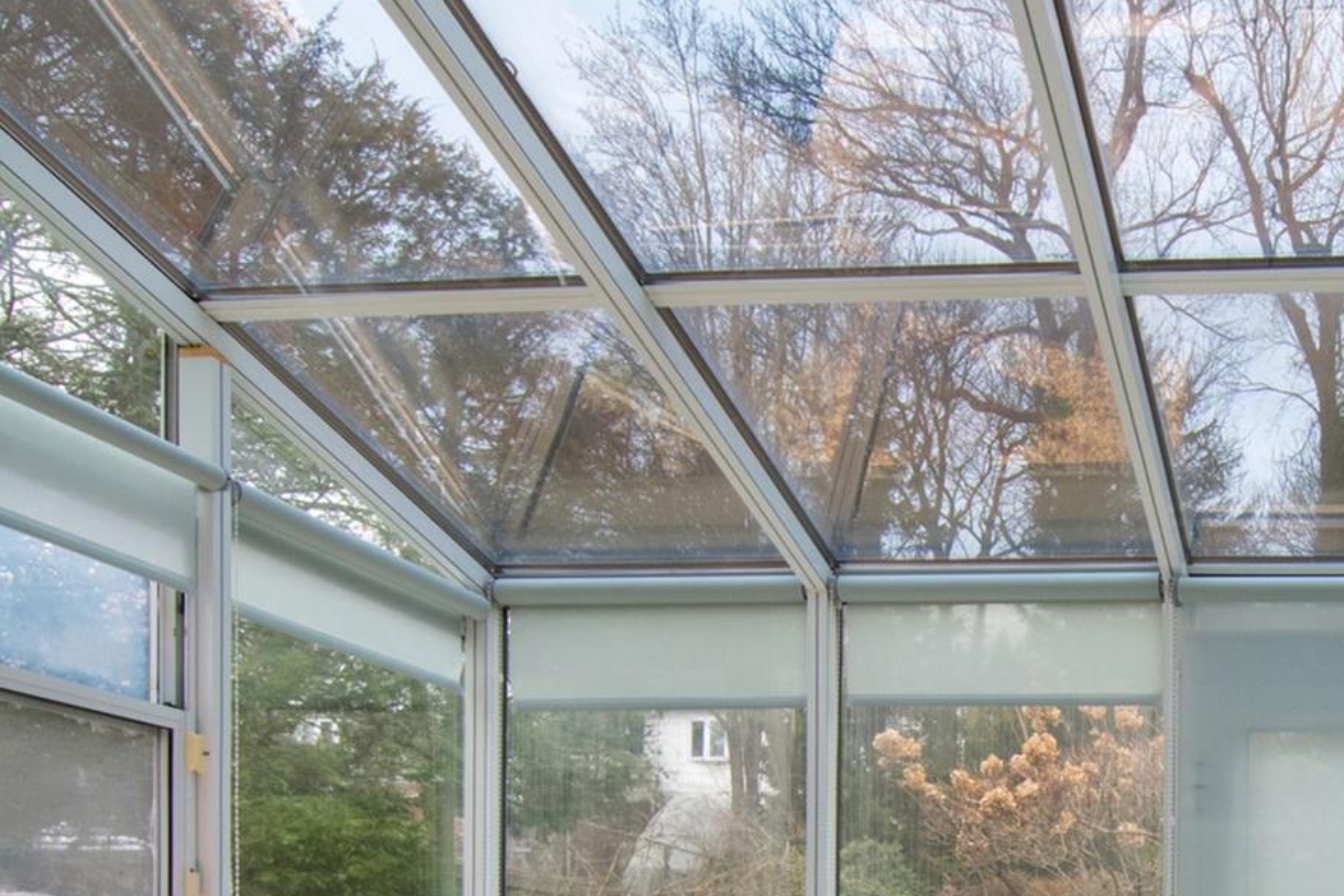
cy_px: 995
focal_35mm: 38
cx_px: 1254
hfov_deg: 45.0
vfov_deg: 31.0
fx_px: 1424
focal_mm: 11
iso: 640
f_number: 14
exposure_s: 1/30
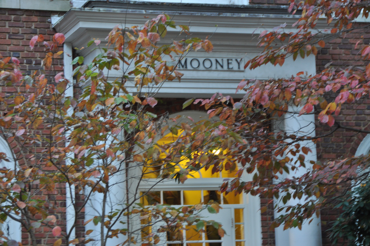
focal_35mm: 117
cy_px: 123
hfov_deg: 17.5
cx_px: 185
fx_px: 1201
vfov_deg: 11.7
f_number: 5.3
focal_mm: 78
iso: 500
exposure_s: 1/4
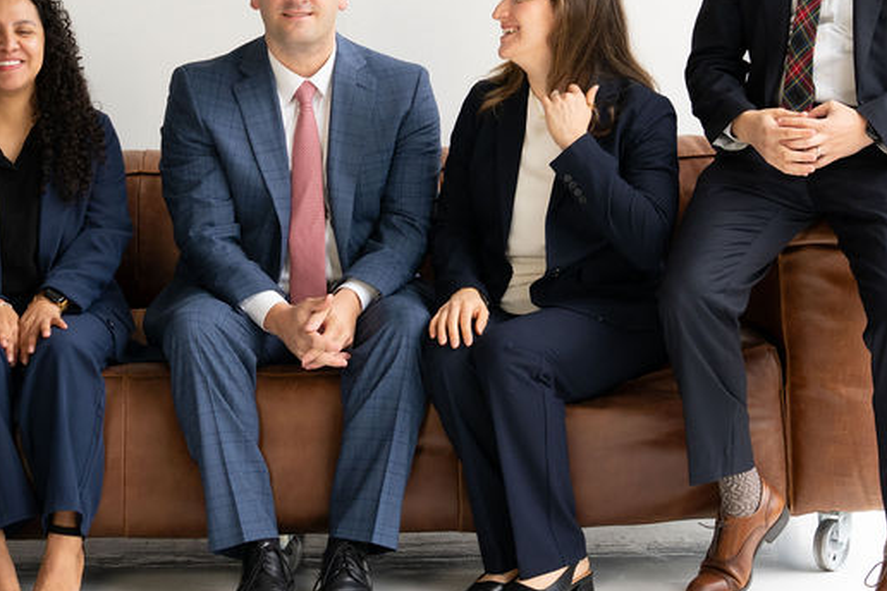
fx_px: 3425
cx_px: 297
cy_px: 83
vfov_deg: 9.8
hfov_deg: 14.7
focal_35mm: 139
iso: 800
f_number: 5
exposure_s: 1/160
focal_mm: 70
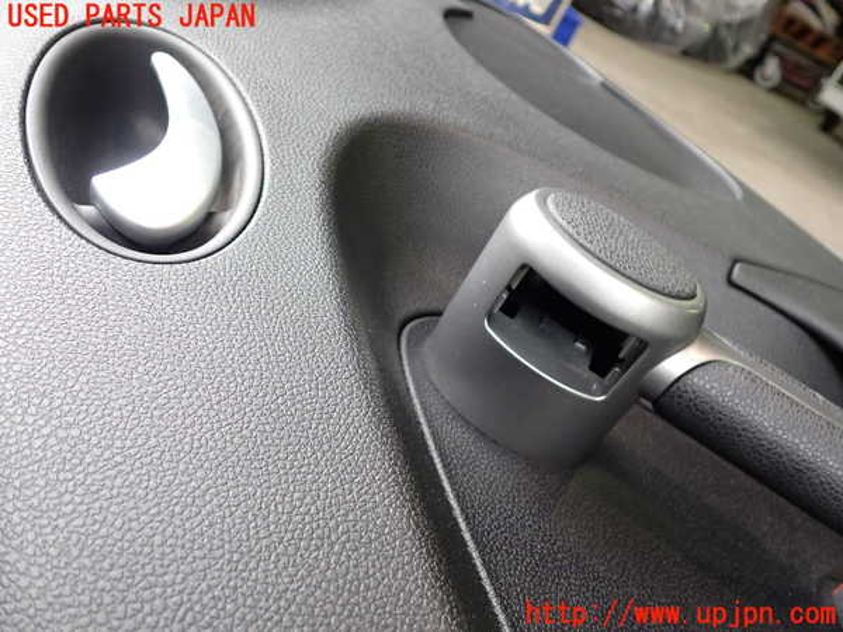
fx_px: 731
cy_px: 316
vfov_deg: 46.8
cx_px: 422
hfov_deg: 60.0
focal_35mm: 30
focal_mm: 5.4
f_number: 2.3
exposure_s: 1/60
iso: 250
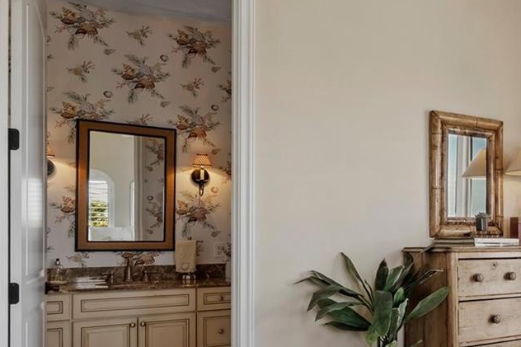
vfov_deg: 34.6
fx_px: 550
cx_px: 491
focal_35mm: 38
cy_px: 238
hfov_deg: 44.9
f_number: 9
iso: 250
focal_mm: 15
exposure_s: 1/5
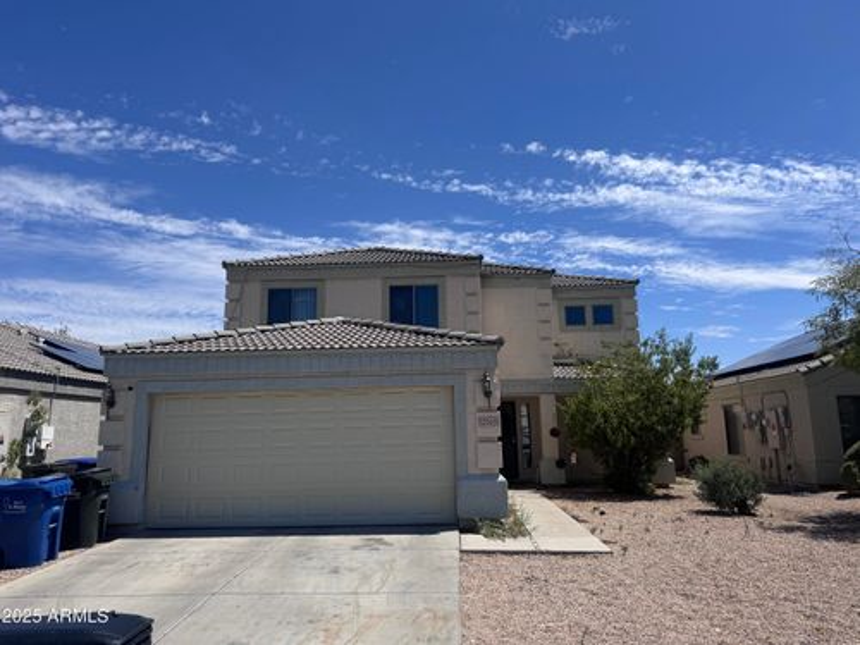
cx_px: 430
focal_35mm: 24
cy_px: 322
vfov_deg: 56.8
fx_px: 596
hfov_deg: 71.6
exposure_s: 1/7092
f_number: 1.78
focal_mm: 6.76
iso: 80
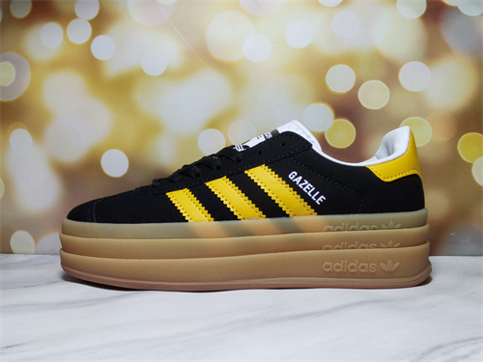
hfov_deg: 65.3
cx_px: 242
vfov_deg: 51.4
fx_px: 377
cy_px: 181
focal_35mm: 27
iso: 50
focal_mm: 2.26
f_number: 2.2
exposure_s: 1/363
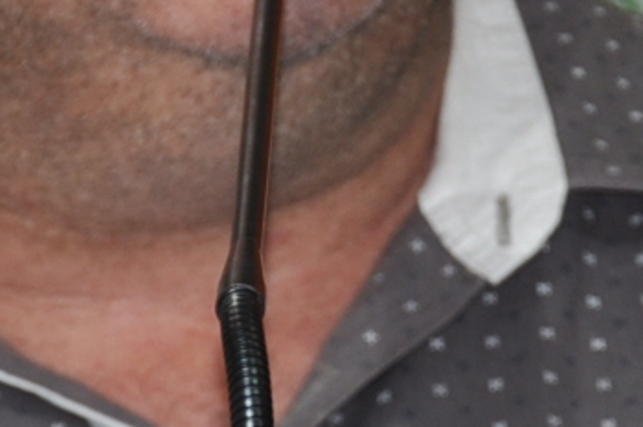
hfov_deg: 2.5
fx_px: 14762
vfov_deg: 1.7
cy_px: 215
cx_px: 318
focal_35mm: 828
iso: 200
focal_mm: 90
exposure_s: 1/60
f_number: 5.6
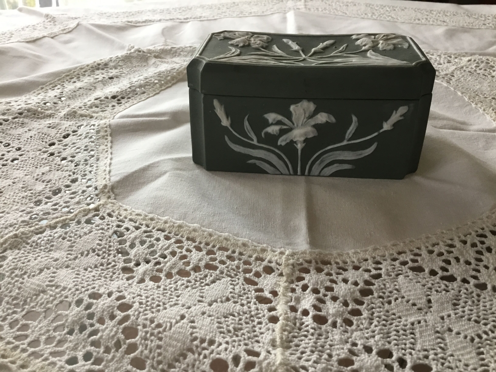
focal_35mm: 31
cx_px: 248
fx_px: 444
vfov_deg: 45.4
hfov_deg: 58.4
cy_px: 186
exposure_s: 1/33
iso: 125
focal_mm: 3.3
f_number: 2.4
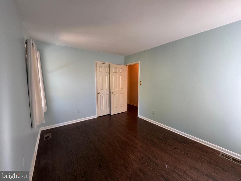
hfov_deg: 102.1
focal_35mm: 14
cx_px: 120
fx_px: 97
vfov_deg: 85.7
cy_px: 90
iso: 320
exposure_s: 1/60
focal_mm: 2.22
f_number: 2.2
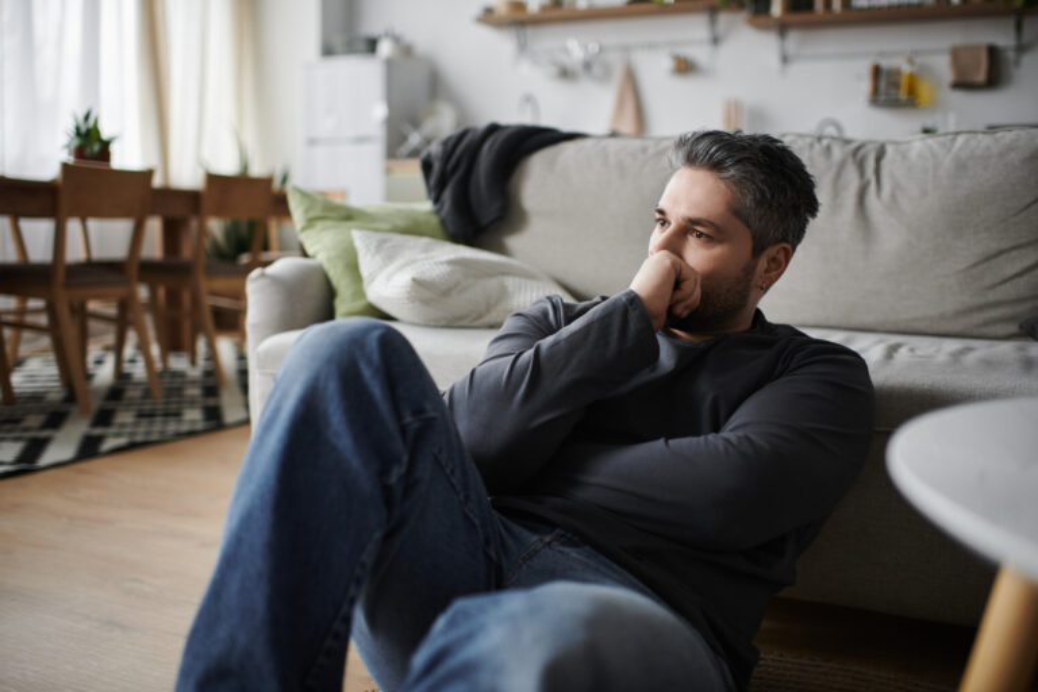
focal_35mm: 35
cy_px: 346
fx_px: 1009
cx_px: 519
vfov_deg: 37.9
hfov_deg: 54.4
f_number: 2
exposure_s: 1/125
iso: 800
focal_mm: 35
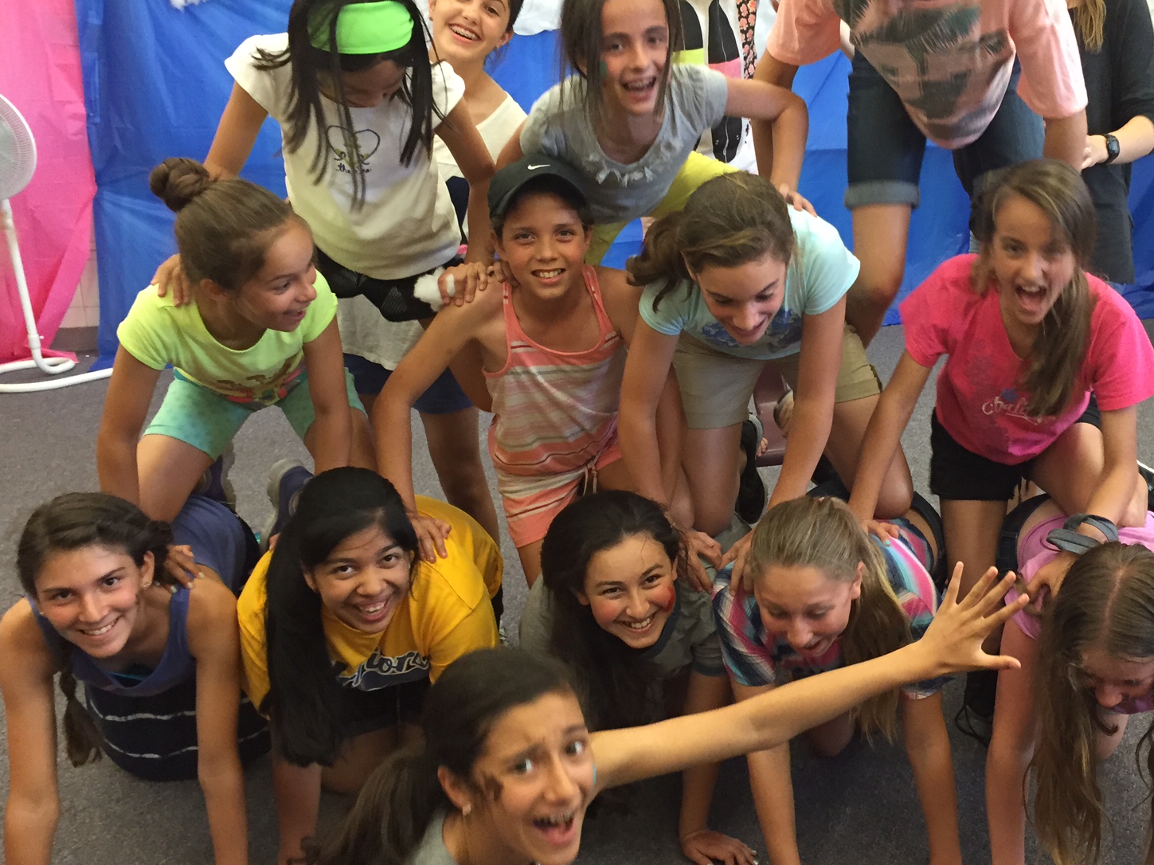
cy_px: 431
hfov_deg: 45.2
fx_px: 1366
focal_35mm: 41
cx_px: 749
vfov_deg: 35.1
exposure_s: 1/30
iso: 125
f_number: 2.2
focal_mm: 4.15
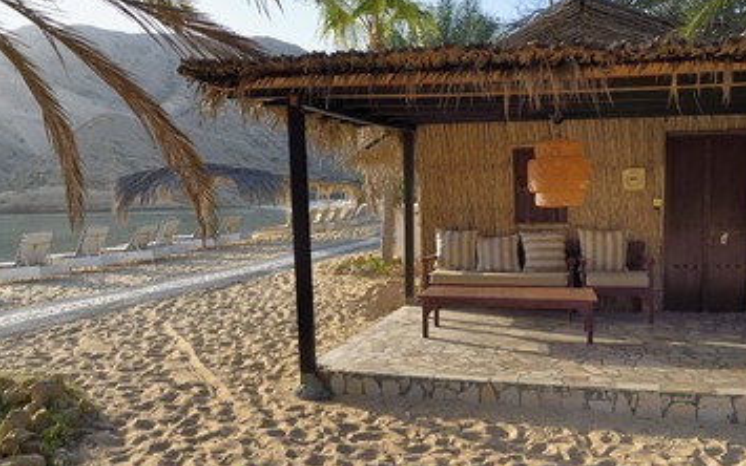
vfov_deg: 43.2
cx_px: 402
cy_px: 237
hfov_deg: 64.5
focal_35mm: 29
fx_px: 590
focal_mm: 24
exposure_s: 1/200
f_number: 10
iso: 200
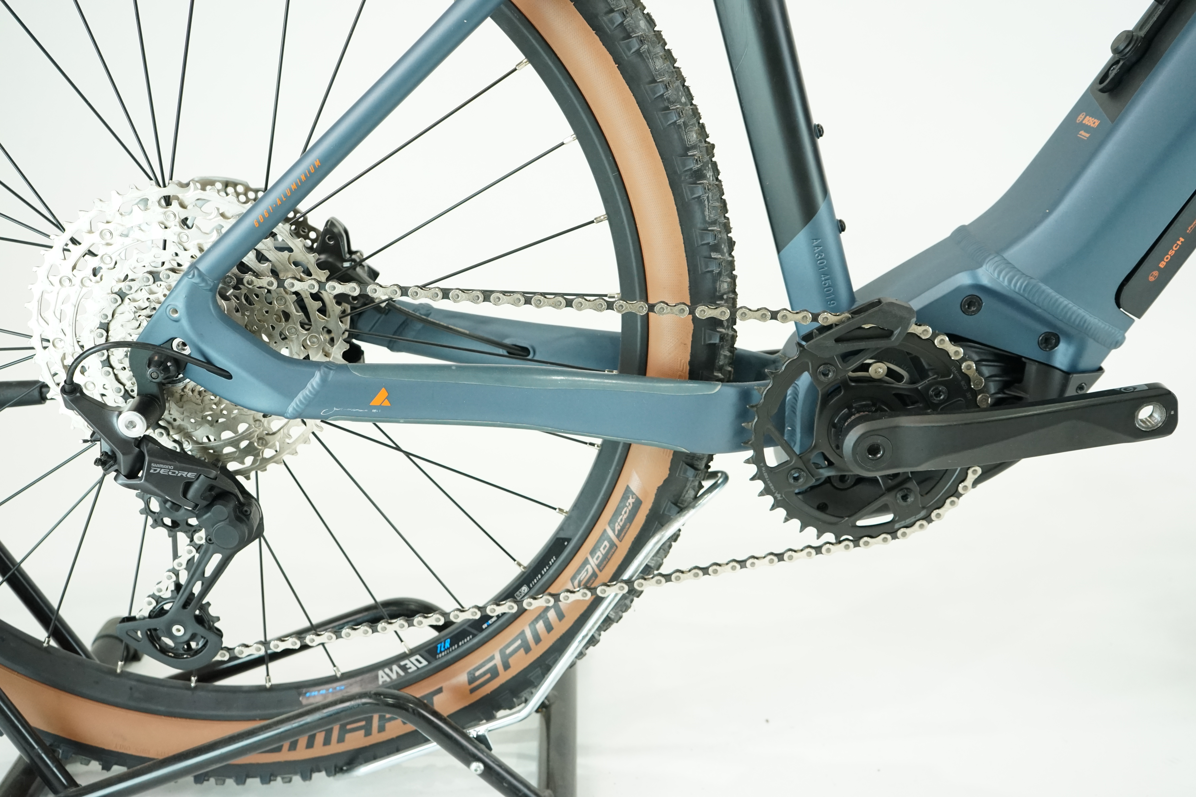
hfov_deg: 51.9
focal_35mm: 37
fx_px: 1229
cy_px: 398
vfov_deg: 35.9
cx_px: 598
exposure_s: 1/200
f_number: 5.6
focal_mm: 37
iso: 2500
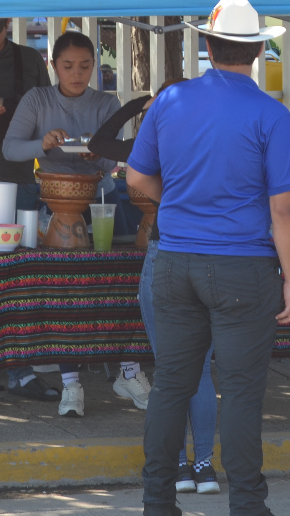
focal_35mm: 188
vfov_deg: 11.4
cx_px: 257
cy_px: 169
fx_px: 2571
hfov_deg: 6.4
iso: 200
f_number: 7.1
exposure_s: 1/200
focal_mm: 48
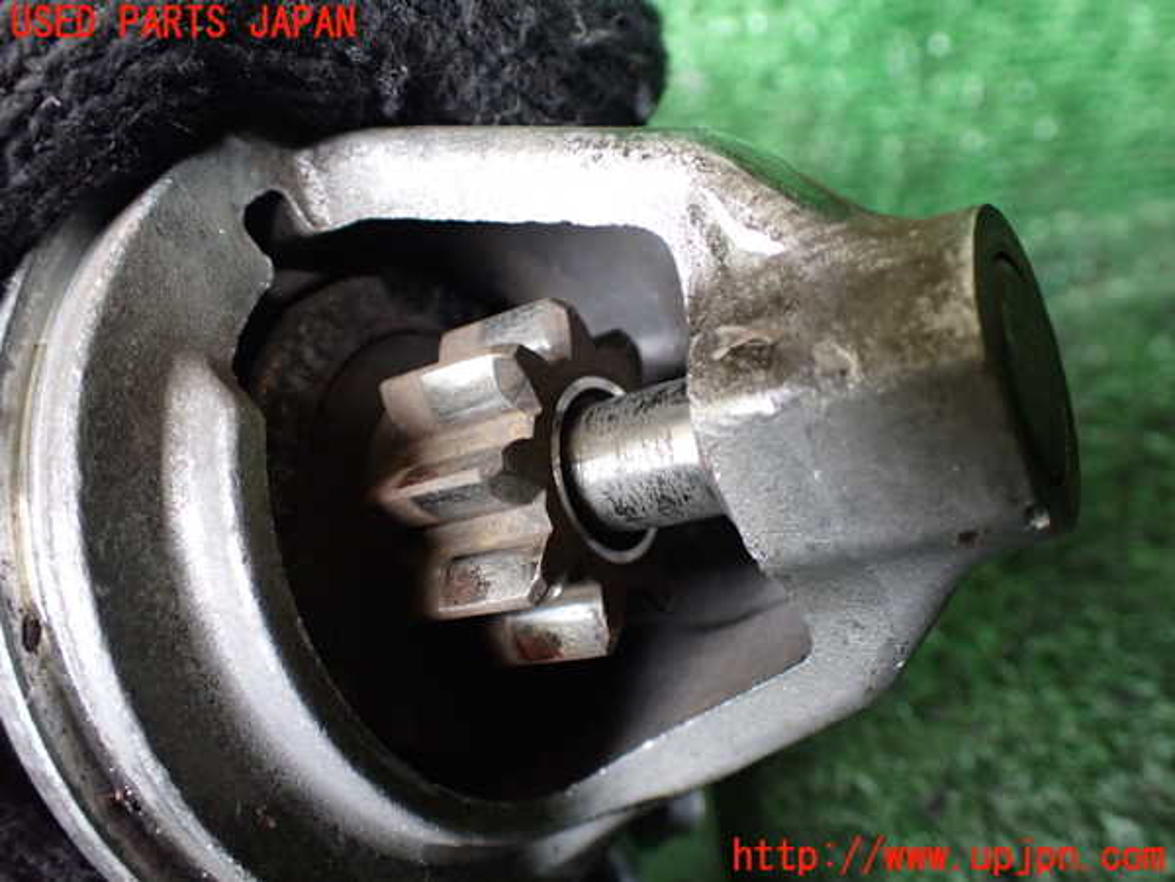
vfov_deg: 46.8
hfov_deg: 60.0
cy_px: 441
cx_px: 588
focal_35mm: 30
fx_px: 1018
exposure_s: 1/40
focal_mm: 5.4
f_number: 2.3
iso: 800
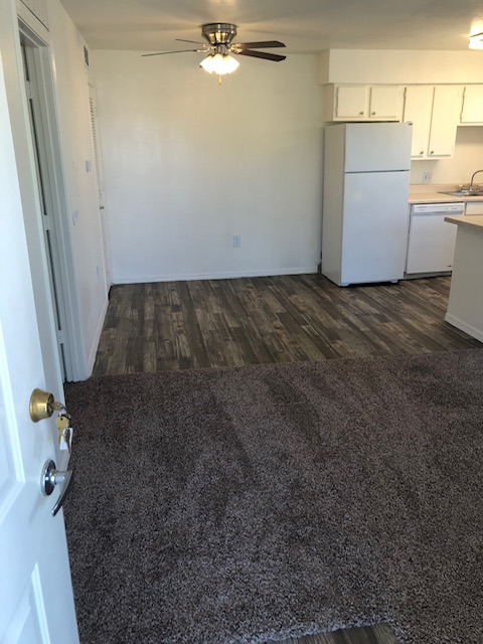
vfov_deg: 63.4
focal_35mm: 28
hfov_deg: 49.7
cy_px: 322
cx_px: 242
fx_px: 521
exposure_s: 1/30
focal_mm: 3.99
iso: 25
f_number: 1.8
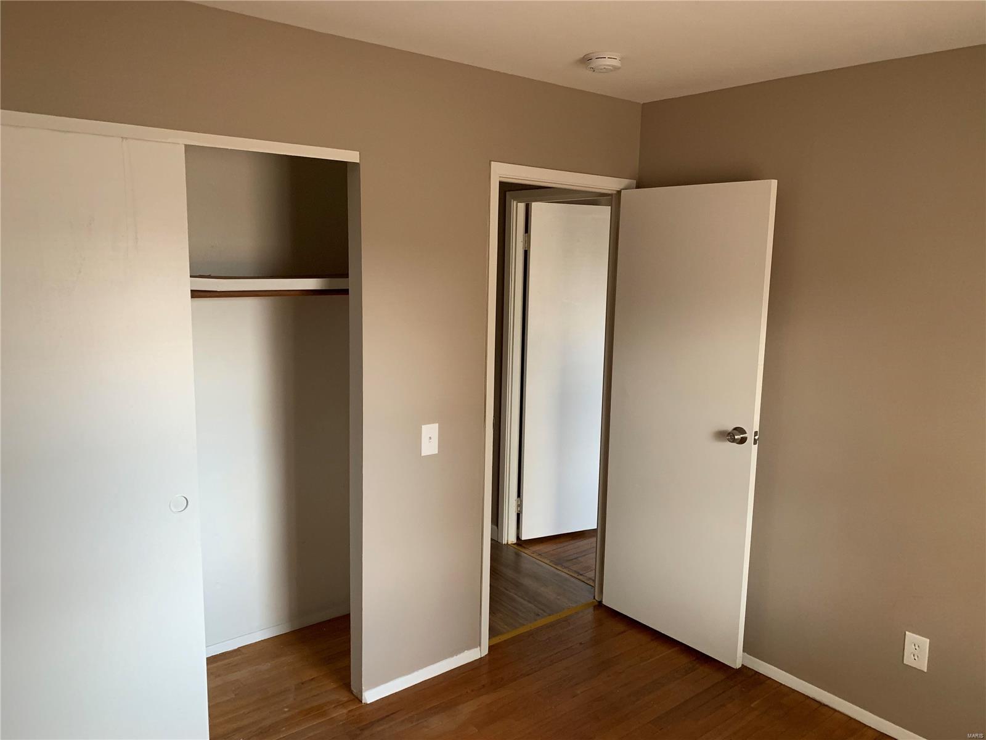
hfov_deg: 67.3
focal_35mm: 26
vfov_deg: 53.1
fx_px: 741
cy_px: 370
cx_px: 493
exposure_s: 1/60
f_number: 1.8
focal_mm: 4.25
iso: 200
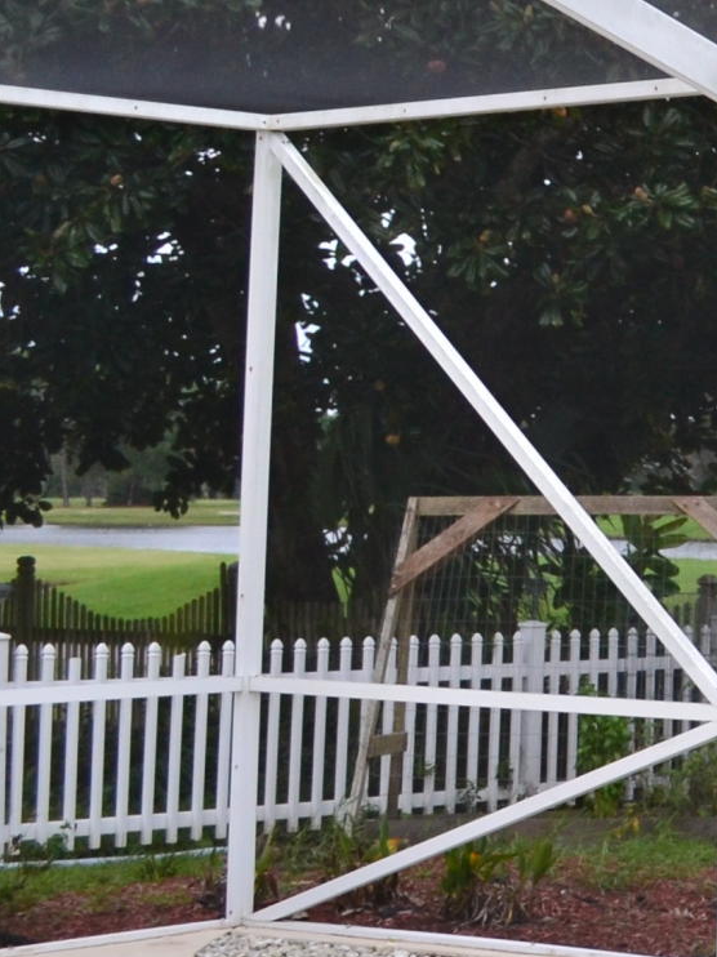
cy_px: 258
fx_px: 2901
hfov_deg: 11.1
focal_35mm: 105
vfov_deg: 18.6
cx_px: 1870
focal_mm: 18
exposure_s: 1/30
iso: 400
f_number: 7.1
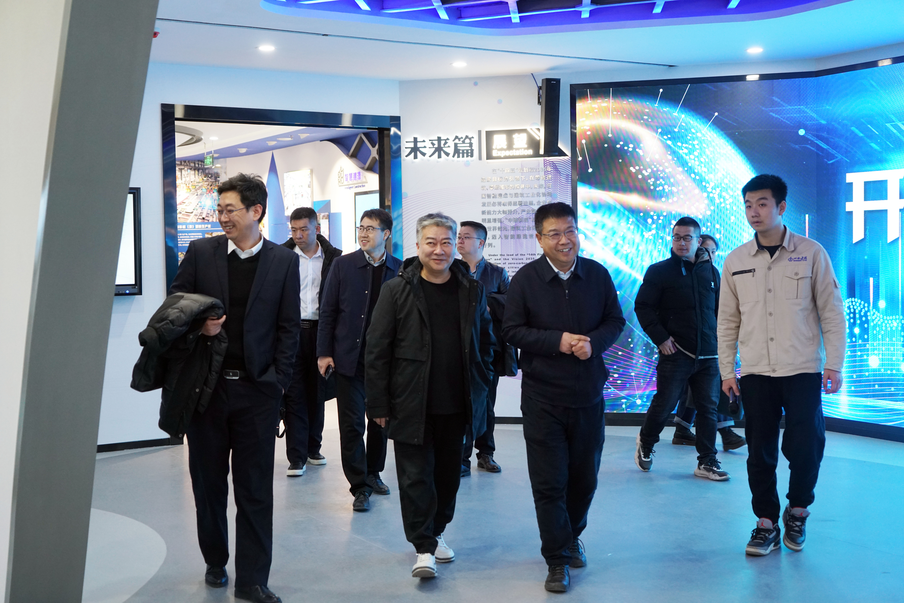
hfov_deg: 44.5
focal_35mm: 44
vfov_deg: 30.5
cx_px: 452
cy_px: 302
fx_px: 1105
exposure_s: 1/160
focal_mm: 44
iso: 1600
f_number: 4
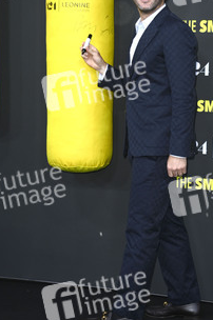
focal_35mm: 112
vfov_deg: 18.3
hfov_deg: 12.2
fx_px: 996
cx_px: 127
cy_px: 139
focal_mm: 85
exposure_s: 1/250
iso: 800
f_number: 5.6
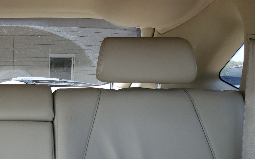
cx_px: 24
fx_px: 361
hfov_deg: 36.4
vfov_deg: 23.3
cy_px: 176
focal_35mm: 52
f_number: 1.5
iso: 50
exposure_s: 1/139
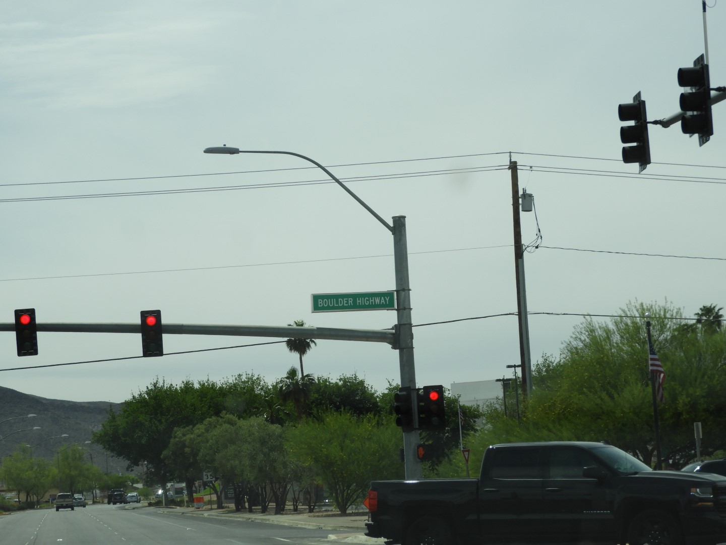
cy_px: 272
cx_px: 363
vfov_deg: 14.1
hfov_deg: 18.7
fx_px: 2202
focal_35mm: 105
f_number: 4.8
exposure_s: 1/1250
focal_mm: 18.8
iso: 100
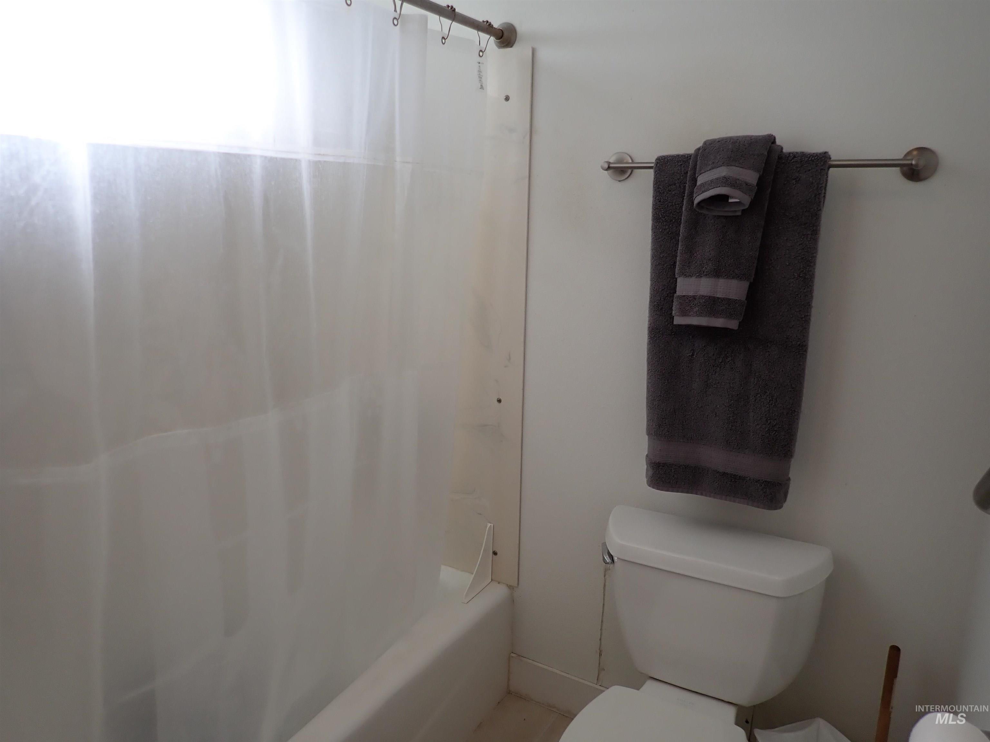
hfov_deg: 69.4
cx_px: 495
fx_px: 715
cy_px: 371
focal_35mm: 25
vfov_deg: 54.9
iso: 100
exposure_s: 1/100
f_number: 2
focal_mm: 4.5
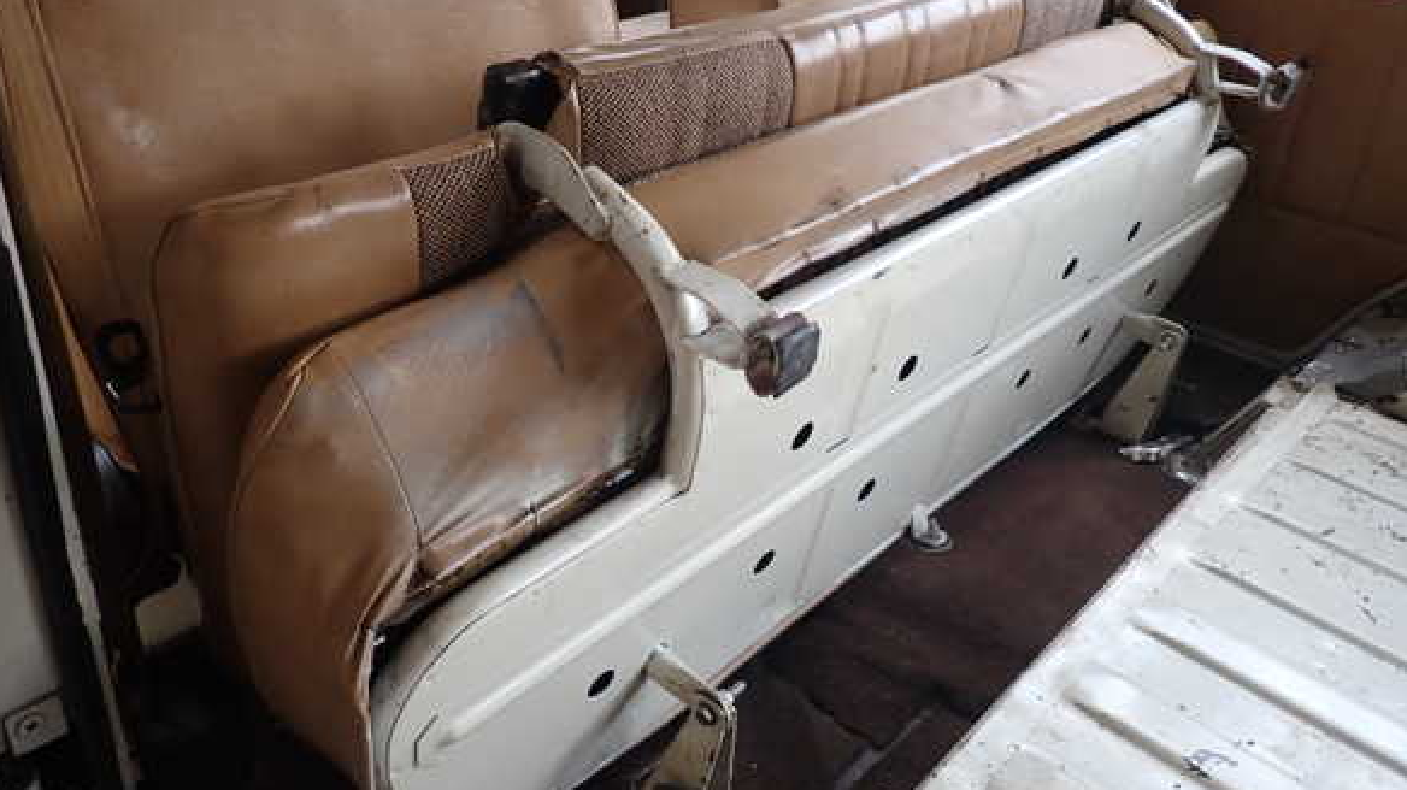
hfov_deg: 67.9
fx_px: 1044
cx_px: 708
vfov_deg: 41.4
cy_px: 359
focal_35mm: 28
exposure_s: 1/60
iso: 125
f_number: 2
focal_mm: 4.5
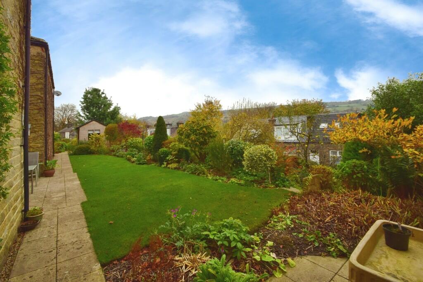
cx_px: 212
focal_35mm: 15
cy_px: 141
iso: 400
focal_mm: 10
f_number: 9
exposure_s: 1/160
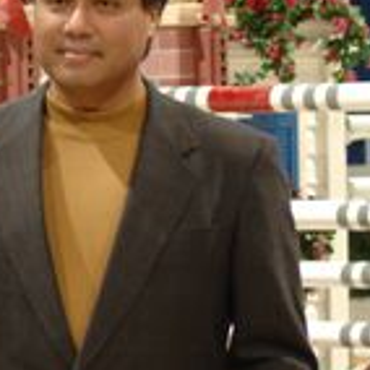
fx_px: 4849
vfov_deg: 4.4
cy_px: 119
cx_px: -414
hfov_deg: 4.3
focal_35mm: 401
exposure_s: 1/250
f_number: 5
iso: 400
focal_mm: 70
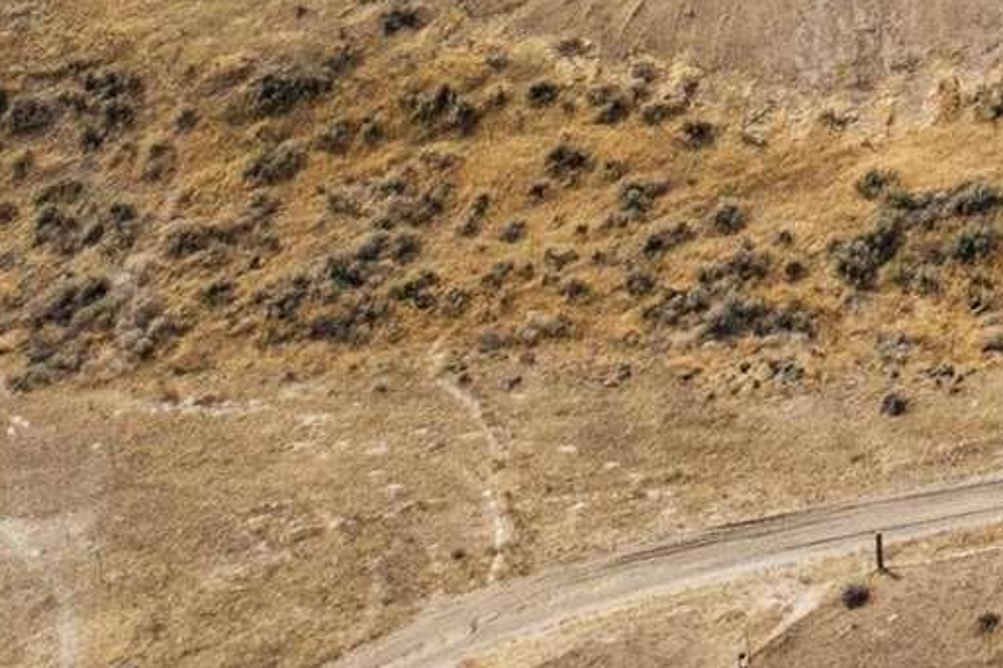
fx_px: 4679
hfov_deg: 9.8
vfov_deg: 7.3
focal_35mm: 168
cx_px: 2864
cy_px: -1304
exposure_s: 1/4000
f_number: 2.8
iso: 100
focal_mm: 10.26
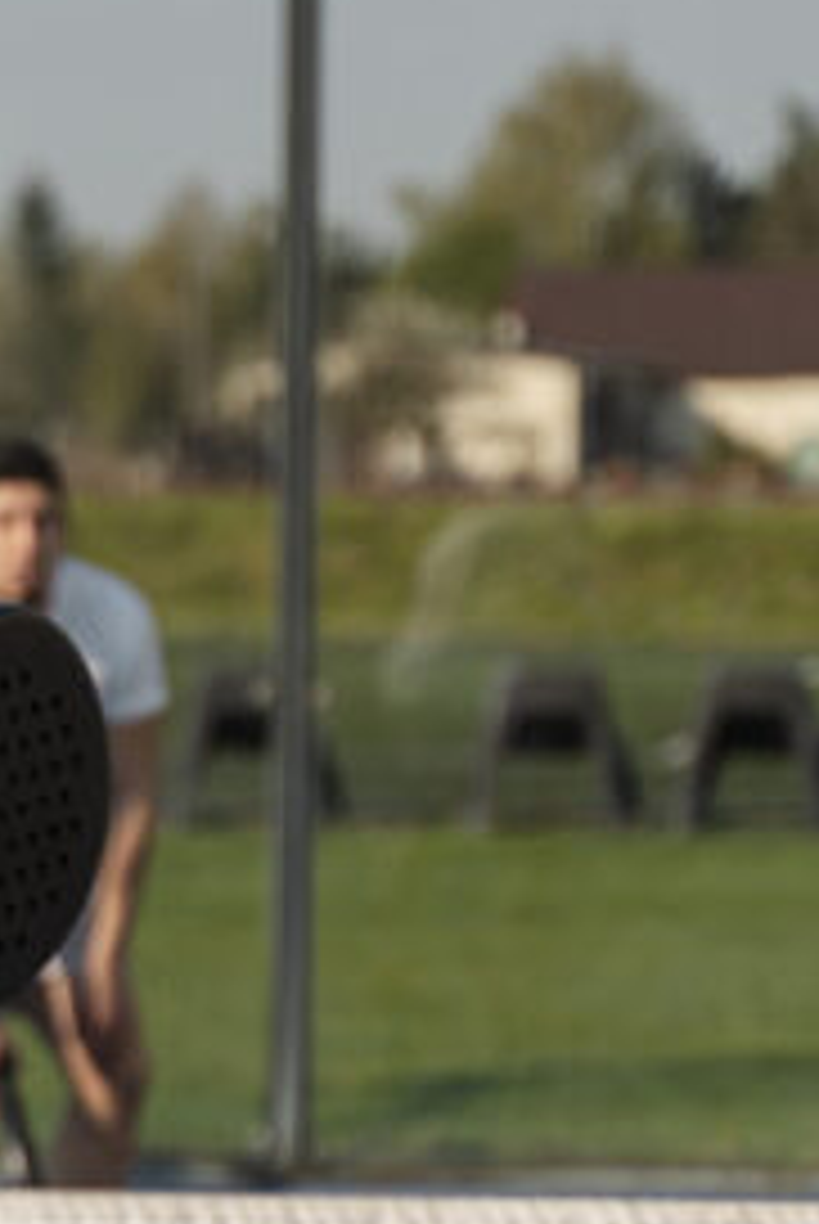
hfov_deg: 5.3
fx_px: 8781
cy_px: 1033
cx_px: -182
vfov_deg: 8.0
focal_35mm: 258
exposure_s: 1/1600
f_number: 2.8
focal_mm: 75
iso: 160
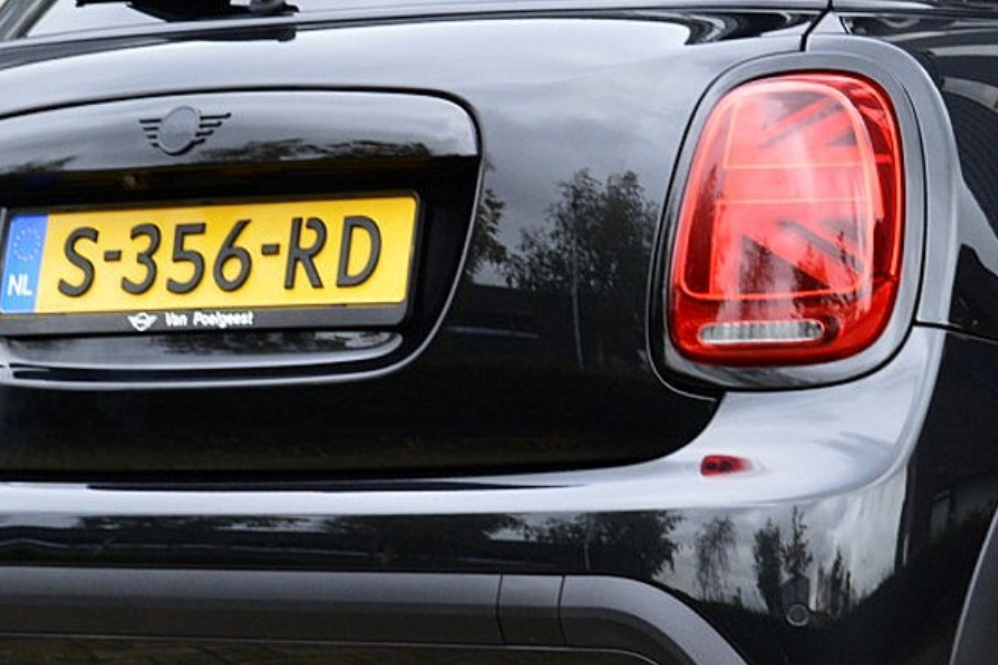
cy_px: 296
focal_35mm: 153
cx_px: 813
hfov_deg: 13.3
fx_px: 4254
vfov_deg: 8.9
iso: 800
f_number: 7.1
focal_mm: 35
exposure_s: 1/60
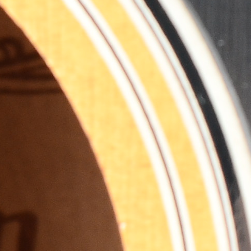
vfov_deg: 3.3
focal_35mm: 533
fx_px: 4374
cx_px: -248
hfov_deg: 3.3
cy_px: 371
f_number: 8
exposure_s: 1/80
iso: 320
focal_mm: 55
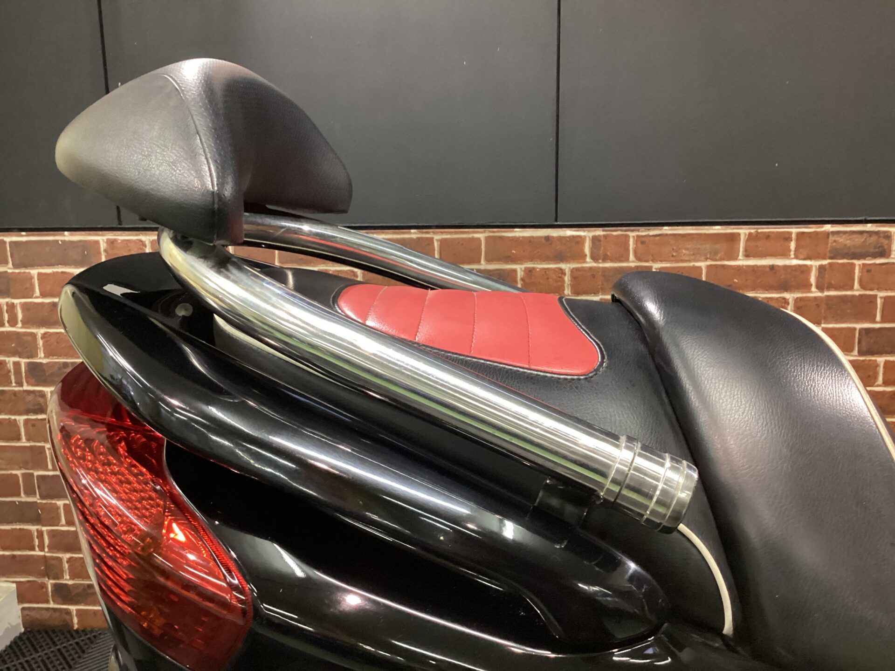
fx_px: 802
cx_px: 448
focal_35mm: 31
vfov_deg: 45.4
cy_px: 336
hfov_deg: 58.4
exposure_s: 1/40
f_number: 2.4
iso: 400
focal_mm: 3.3
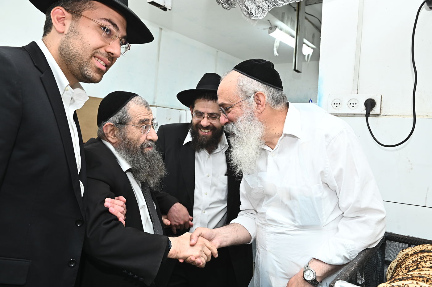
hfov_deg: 63.7
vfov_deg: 44.9
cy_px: 144
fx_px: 348
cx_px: 216
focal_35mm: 29
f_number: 7.1
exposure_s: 1/200
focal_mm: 29
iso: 1600
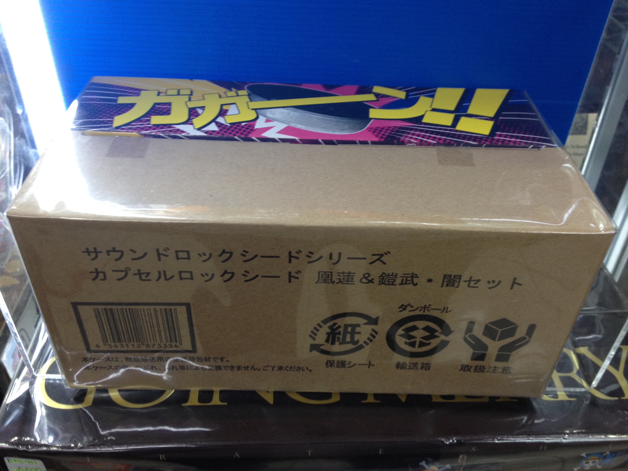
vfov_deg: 40.7
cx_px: 314
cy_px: 236
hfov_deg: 52.6
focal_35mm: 35
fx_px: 635
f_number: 2.4
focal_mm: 4.28
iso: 125
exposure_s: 1/20
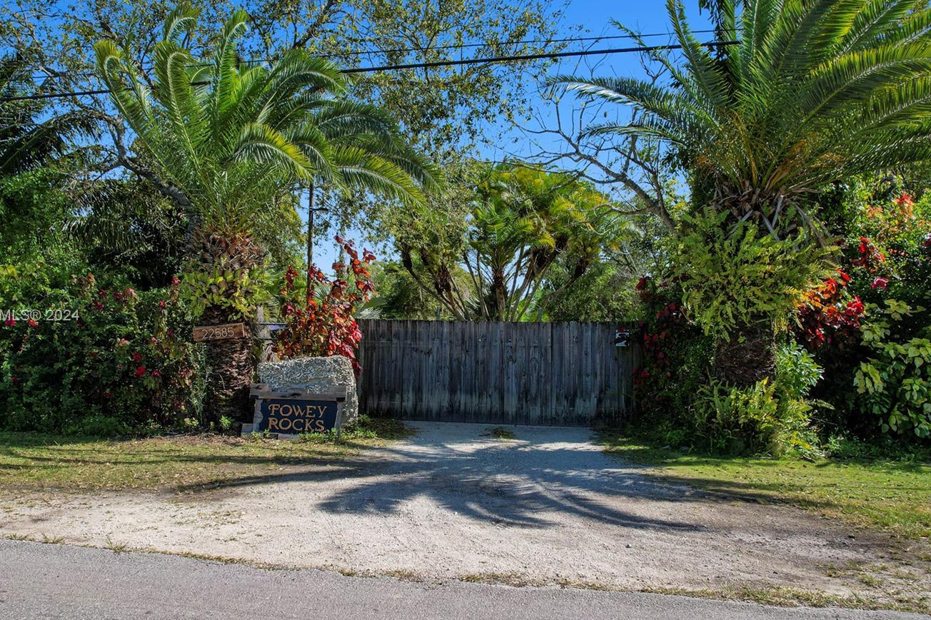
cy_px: 317
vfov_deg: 47.9
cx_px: 423
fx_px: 698
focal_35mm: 27
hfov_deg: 67.3
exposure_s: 1/2500
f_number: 2.8
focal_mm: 8.38
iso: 100
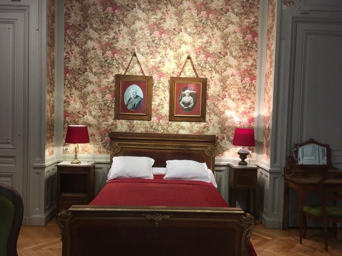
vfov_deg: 48.2
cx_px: 171
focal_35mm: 29
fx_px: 287
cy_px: 128
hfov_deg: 61.7
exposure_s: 1/33
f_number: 2.2
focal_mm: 4.15
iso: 125
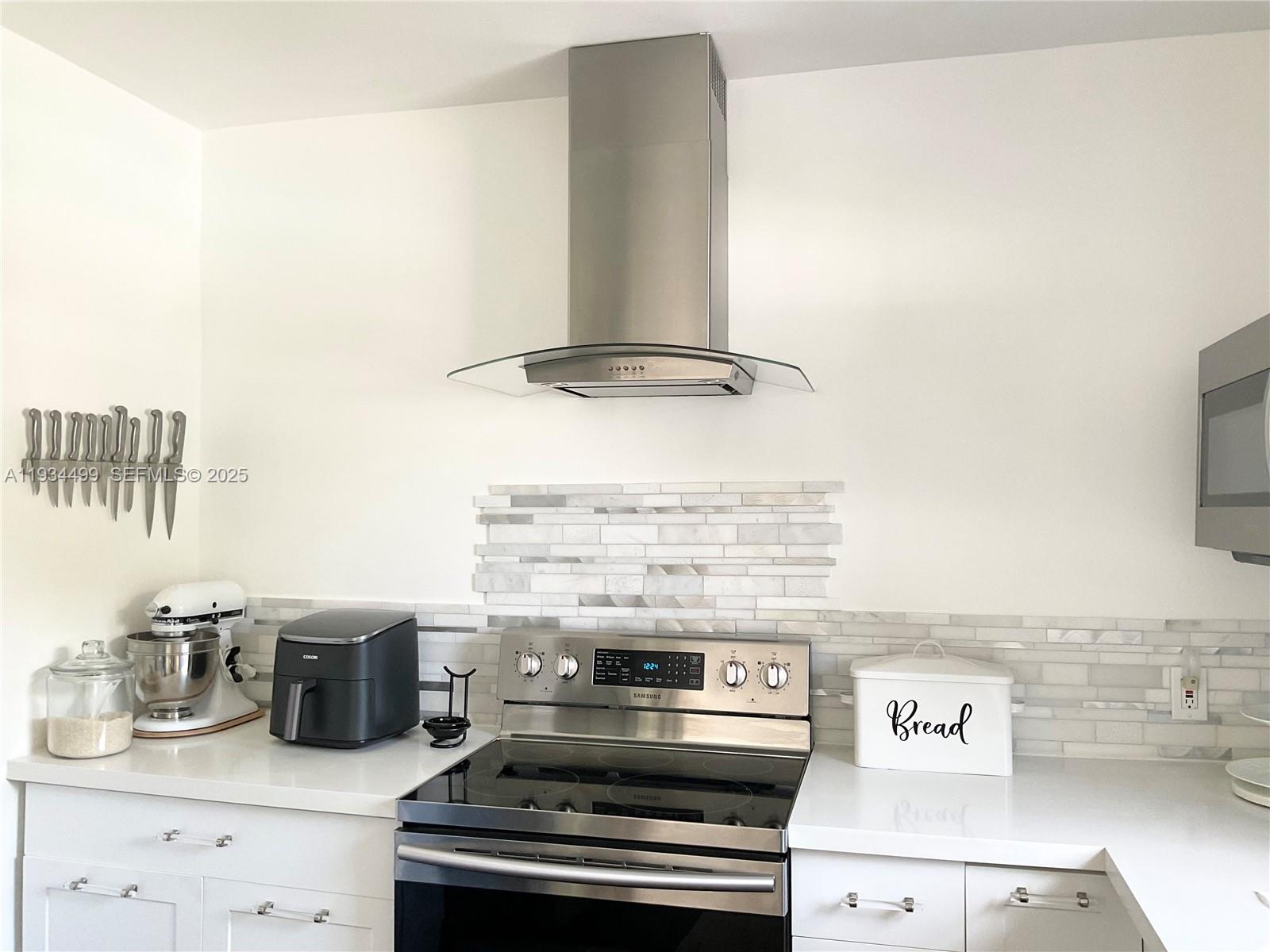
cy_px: 476
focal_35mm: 29
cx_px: 635
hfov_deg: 61.7
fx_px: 1064
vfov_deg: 48.2
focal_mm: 3
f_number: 1.8
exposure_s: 1/109
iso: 64
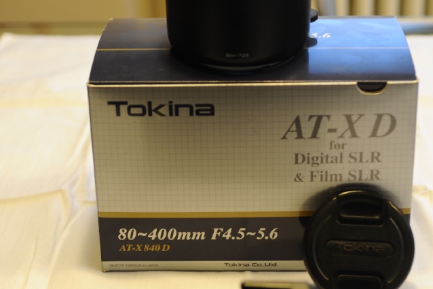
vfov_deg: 14.5
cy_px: 163
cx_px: 250
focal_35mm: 94
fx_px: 1130
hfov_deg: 21.7
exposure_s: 1/10
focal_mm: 40
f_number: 2.8
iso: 200
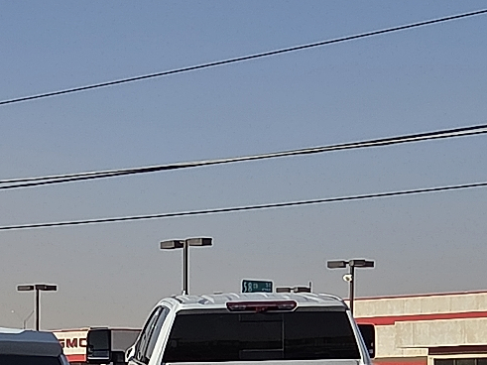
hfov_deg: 14.1
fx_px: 1927
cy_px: 554
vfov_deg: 10.4
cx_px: -58
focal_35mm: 137
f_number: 1.8
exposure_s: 1/10000
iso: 78
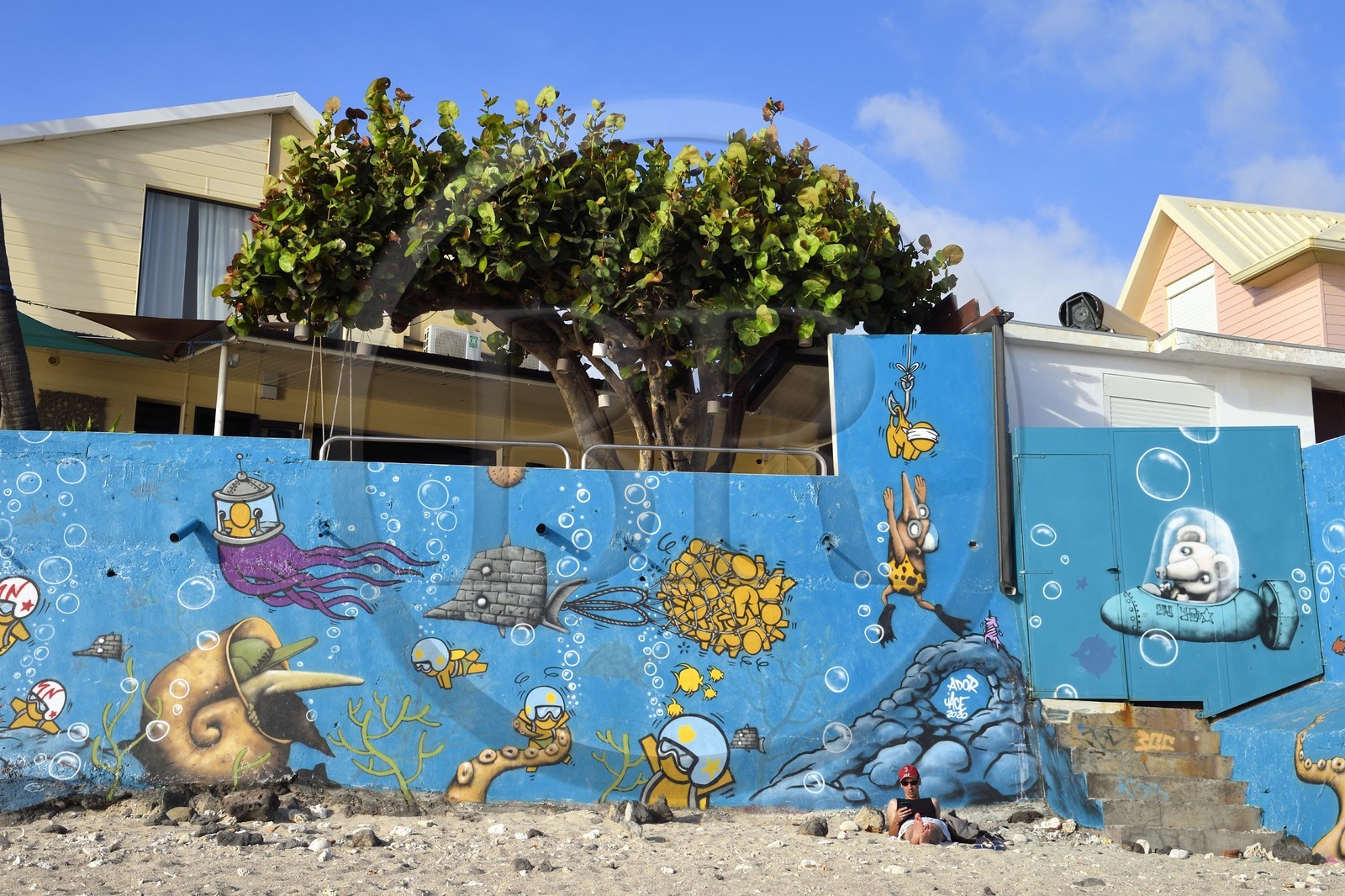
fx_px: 1793
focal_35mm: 48
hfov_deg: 41.1
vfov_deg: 28.1
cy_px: 448
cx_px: 672
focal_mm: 48
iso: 200
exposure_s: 1/320
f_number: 11
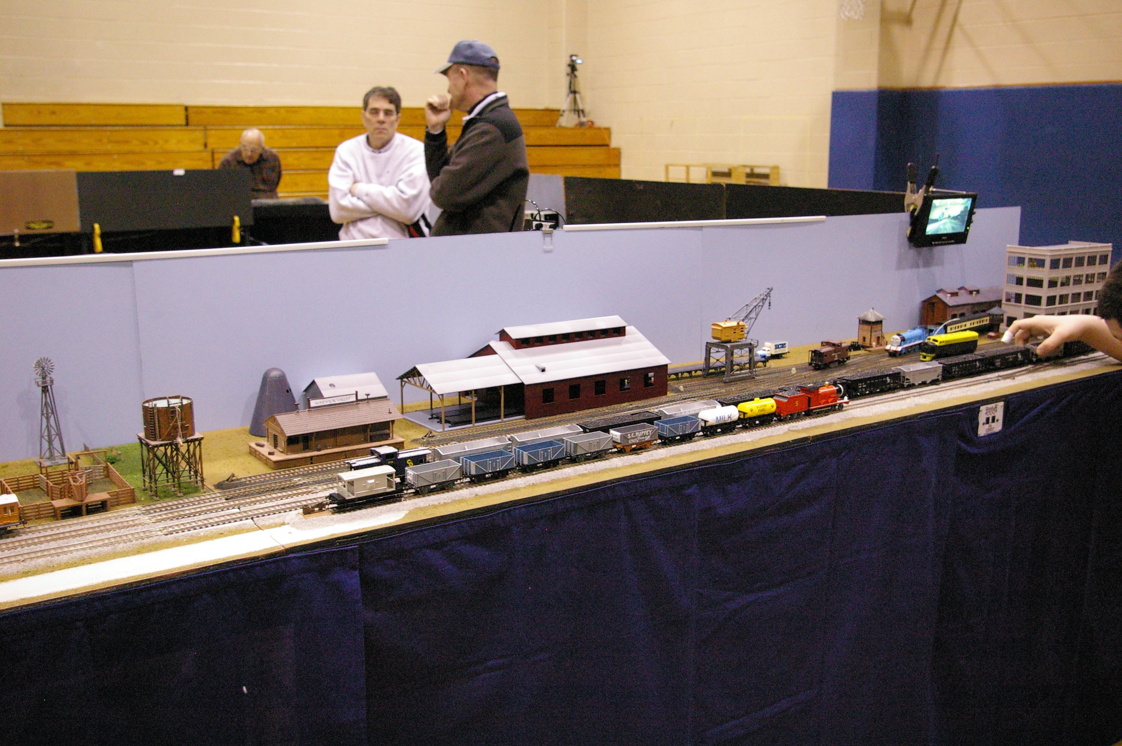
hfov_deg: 55.1
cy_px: 373
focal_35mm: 34
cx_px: 561
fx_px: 1074
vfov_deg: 38.3
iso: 3200
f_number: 4.5
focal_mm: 23
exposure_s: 1/60
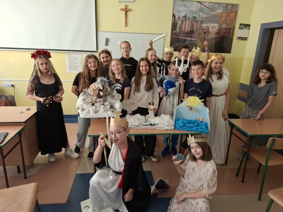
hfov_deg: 73.9
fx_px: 188
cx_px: 142
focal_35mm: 23
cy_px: 106
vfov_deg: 58.9
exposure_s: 1/100
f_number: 1.8
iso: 50
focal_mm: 5.54
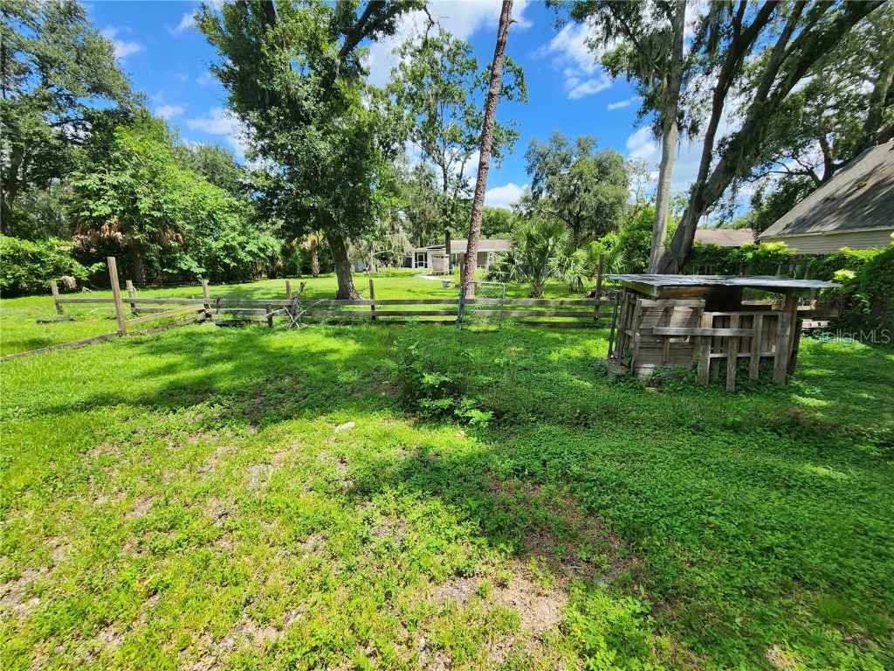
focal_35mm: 13
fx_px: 336
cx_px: 447
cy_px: 336
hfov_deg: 106.2
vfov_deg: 89.9
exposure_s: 1/1022
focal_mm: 2.2
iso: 50
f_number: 2.2
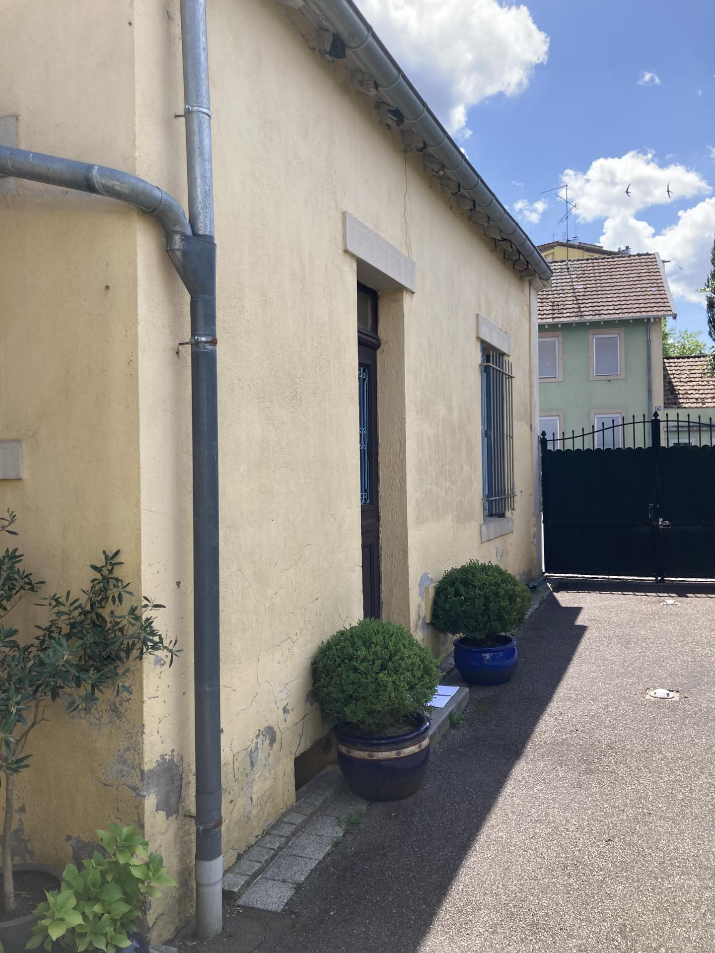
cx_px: 358
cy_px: 476
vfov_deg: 63.4
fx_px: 771
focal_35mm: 28
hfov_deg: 49.7
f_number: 1.8
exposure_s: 1/1043
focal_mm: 3.99
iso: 20
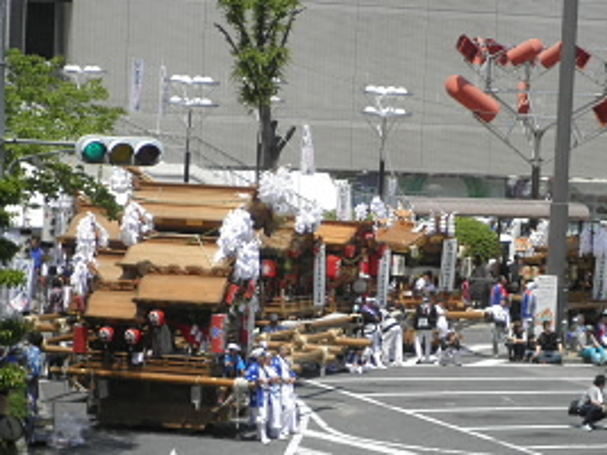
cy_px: 271
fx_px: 2839
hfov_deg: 12.2
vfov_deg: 9.2
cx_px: 405
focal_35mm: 162
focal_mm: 19.6
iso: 64
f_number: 5.9
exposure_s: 1/250
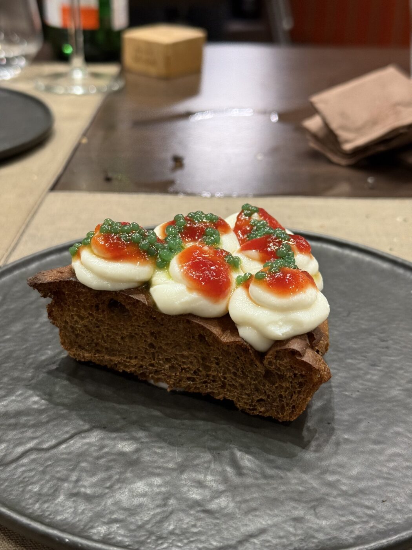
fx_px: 762
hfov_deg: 30.3
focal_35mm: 48
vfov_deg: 39.7
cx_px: 206
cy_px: 275
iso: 200
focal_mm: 6.76
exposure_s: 1/33
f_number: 1.78
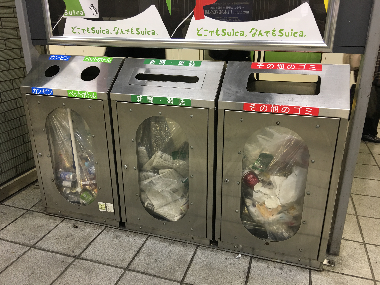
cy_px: 142
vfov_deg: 48.2
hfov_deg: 61.7
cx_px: 190
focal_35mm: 29
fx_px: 318
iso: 32
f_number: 2.2
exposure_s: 1/15
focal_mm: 4.15
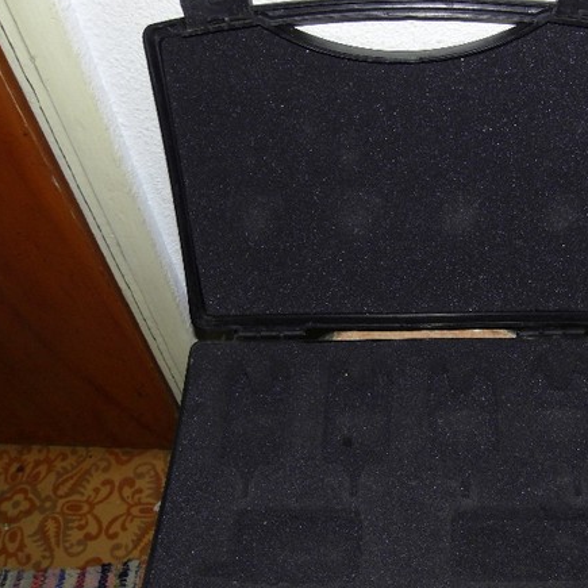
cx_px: 439
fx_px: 749
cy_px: 323
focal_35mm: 39
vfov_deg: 42.8
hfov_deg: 41.6
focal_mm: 4.3
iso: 100
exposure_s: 1/40
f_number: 2.8
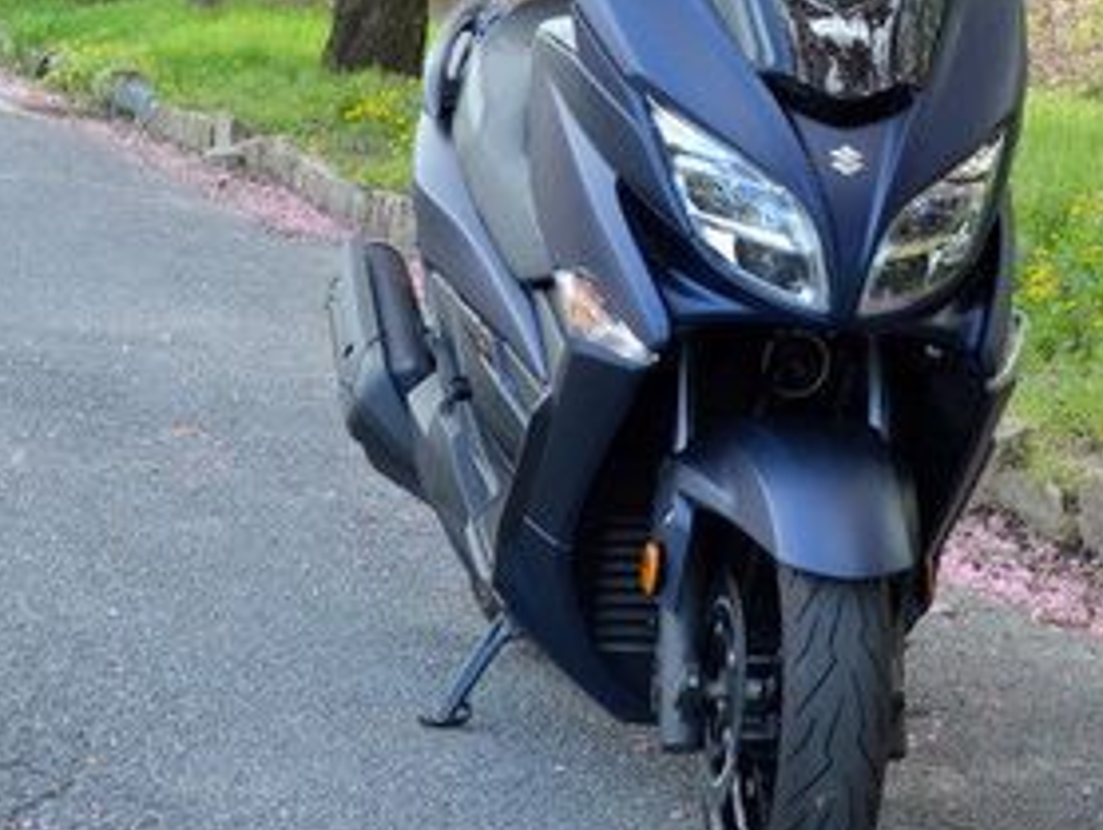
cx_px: 805
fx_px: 3380
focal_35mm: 106
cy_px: 199
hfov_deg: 18.4
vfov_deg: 13.9
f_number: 5.6
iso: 220
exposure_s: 1/125
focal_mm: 32
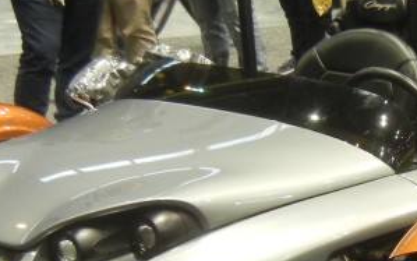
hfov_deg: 18.6
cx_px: 411
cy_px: 184
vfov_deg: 12.0
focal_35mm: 109
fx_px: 1239
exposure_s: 1/30.5
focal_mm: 5.4
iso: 384
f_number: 3.5
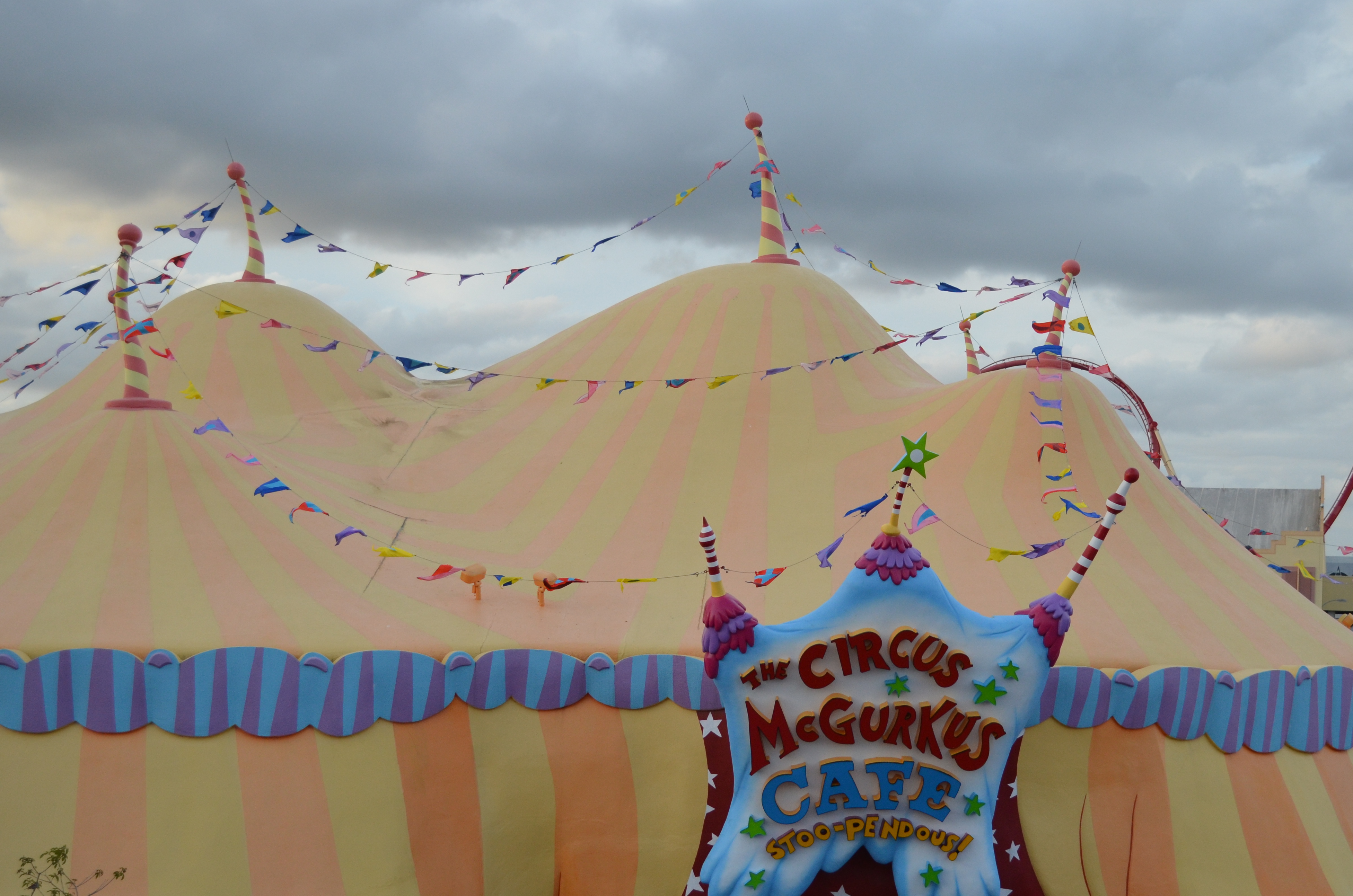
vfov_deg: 25.4
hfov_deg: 37.5
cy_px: 548
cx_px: 783
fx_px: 1988
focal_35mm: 53
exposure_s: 1/1000
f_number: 4.5
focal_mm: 28
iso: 500
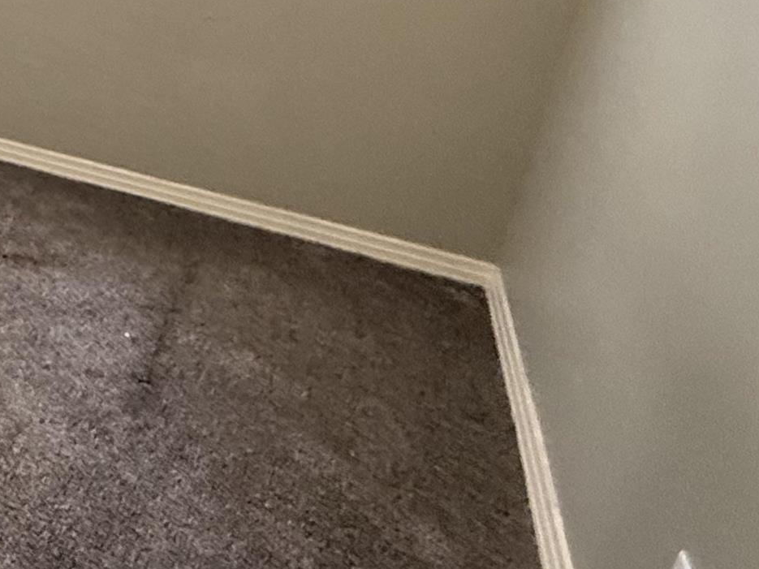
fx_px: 1008
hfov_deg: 30.6
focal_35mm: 46
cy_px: 28
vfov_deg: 29.8
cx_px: -270
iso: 500
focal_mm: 2.22
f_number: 2.2
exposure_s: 1/60
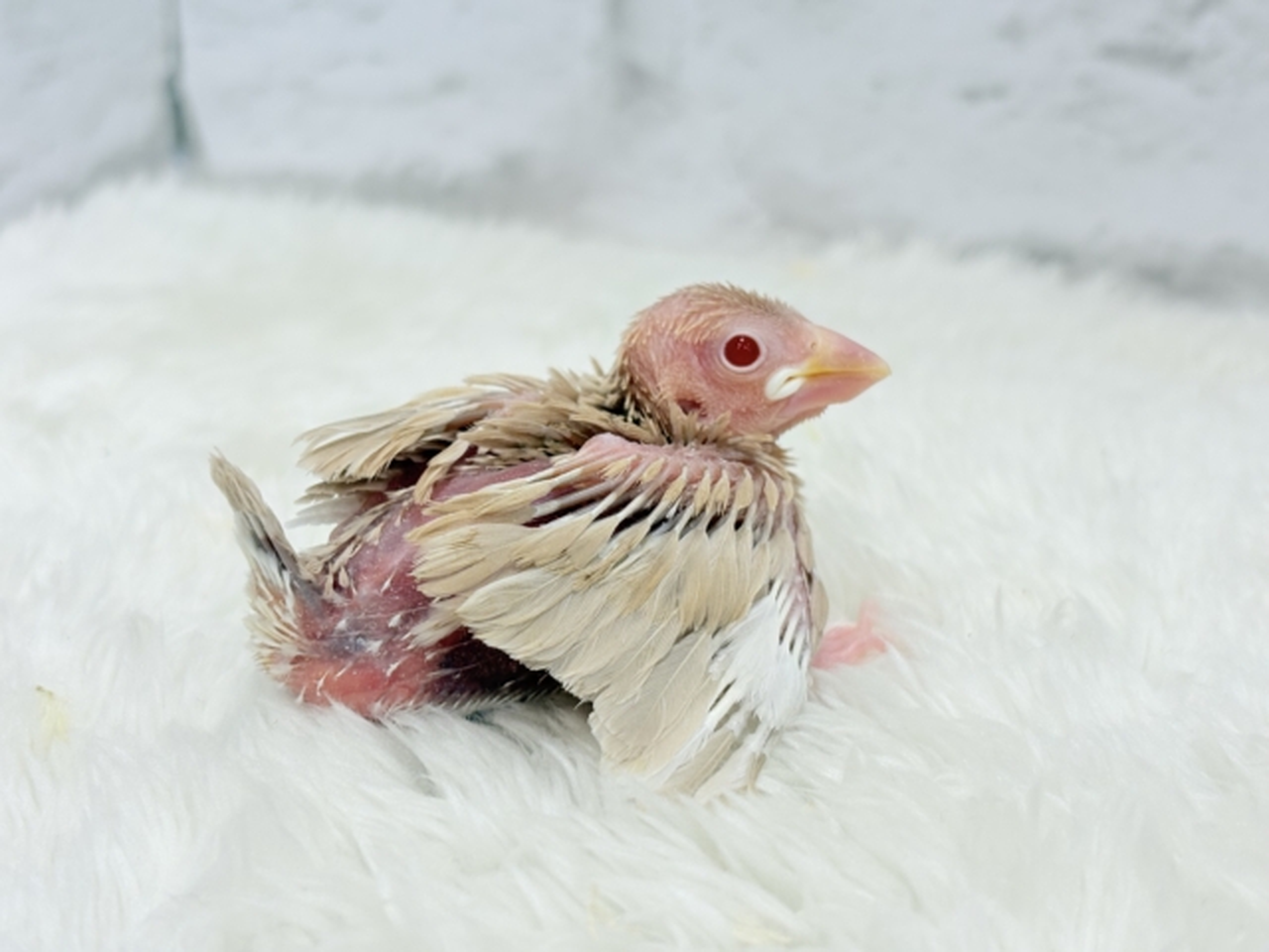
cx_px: 634
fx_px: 1906
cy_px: 476
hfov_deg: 36.8
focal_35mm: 52
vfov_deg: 28.0
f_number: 1.6
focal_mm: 5.96
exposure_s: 1/50
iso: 32
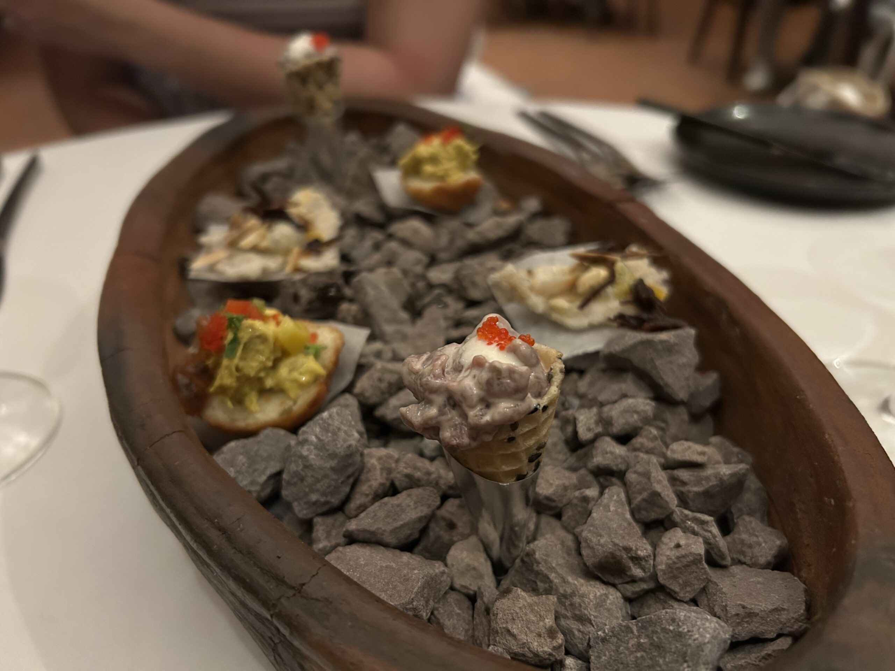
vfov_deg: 53.1
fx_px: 672
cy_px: 336
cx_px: 448
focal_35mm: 26
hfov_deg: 67.3
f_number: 1.5
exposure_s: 1/30
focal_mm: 5.7
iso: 640
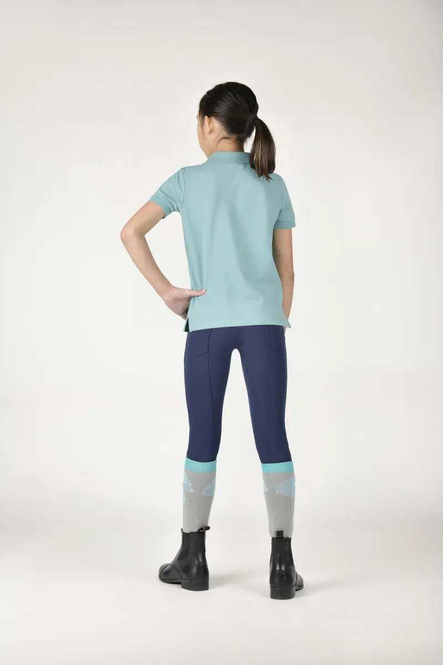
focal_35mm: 78
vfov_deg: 26.0
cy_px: 332
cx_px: 222
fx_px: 1440
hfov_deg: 17.5
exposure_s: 1/200
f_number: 5.6
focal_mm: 78
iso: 100
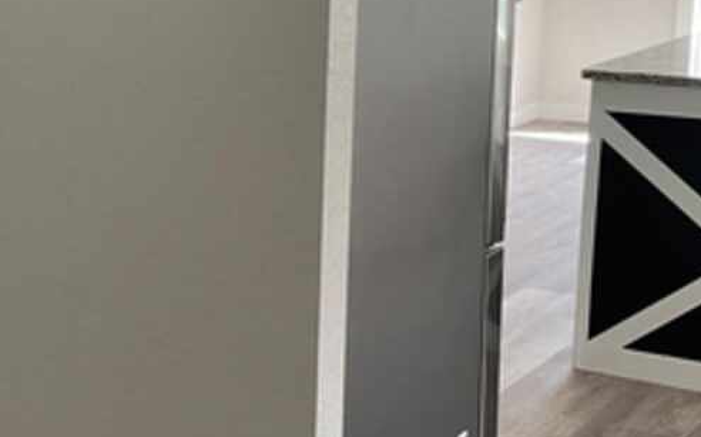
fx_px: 1528
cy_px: 195
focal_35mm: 80
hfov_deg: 25.1
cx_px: 67
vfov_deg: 16.3
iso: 50
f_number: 1.8
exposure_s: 1/120
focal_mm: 3
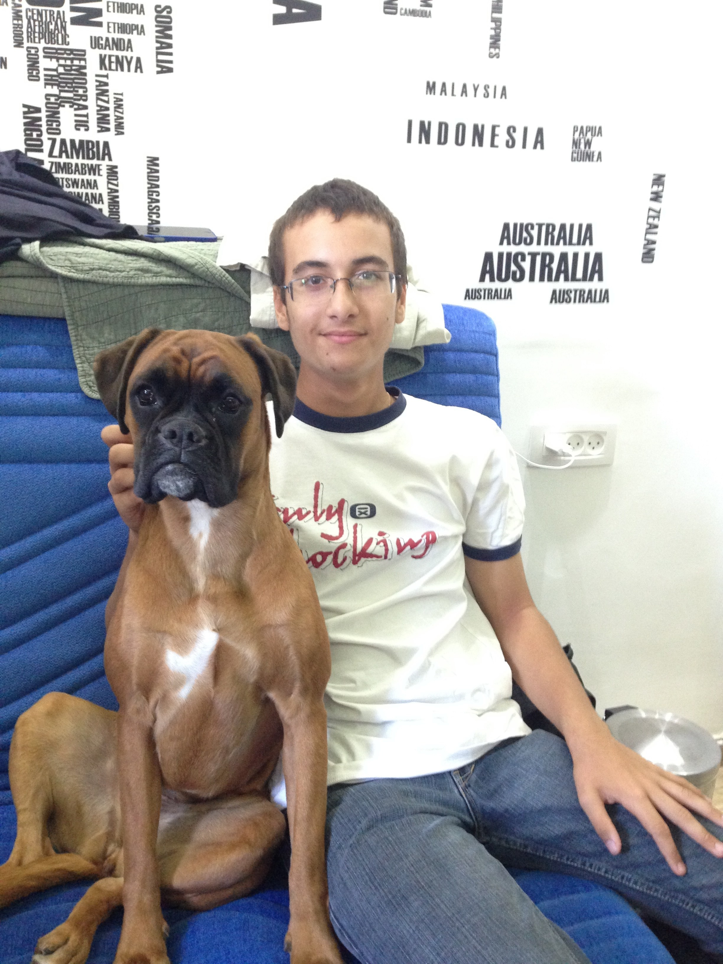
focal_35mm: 33
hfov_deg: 42.9
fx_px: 919
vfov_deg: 55.4
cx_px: 362
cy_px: 482
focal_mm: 4.12
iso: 320
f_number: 2.4
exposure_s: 1/20
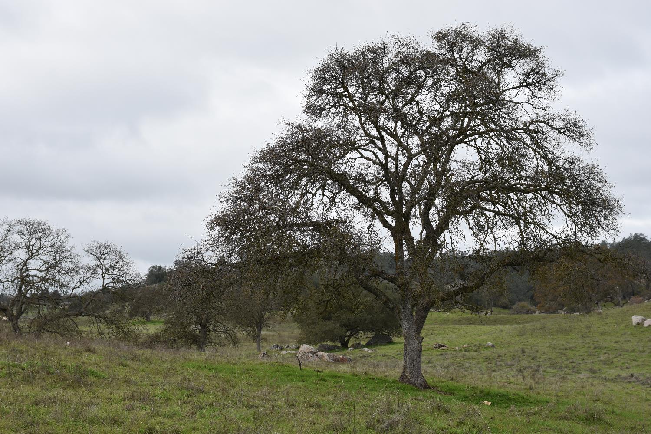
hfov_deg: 37.9
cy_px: 217
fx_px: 949
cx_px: 326
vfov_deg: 25.8
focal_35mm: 52
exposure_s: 1/250
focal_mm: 35
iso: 100
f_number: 6.3
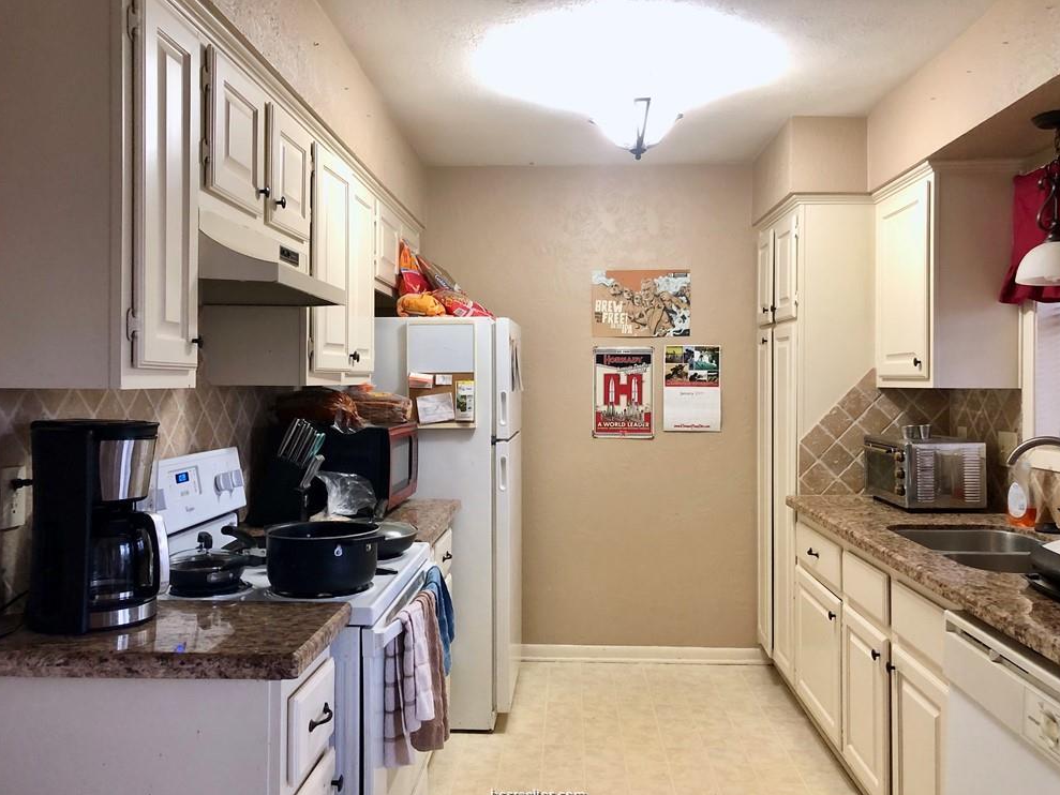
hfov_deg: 61.7
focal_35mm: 29
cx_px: 538
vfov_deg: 48.2
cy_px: 393
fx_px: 888
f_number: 1.8
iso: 80
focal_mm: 4
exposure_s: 1/15
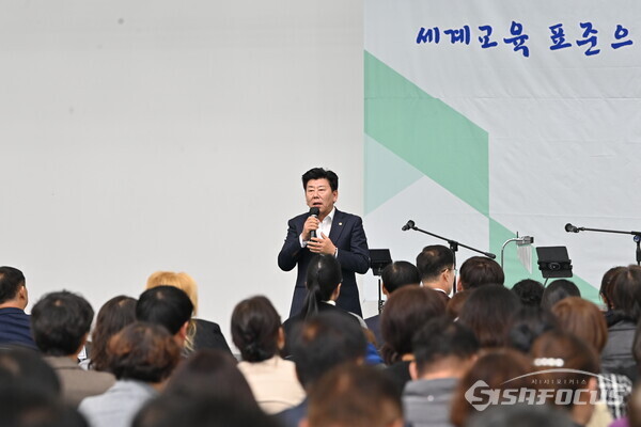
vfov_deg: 6.9
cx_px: 320
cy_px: 214
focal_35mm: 200
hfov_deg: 10.3
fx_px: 3561
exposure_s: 1/200
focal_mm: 200
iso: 1600
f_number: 6.3
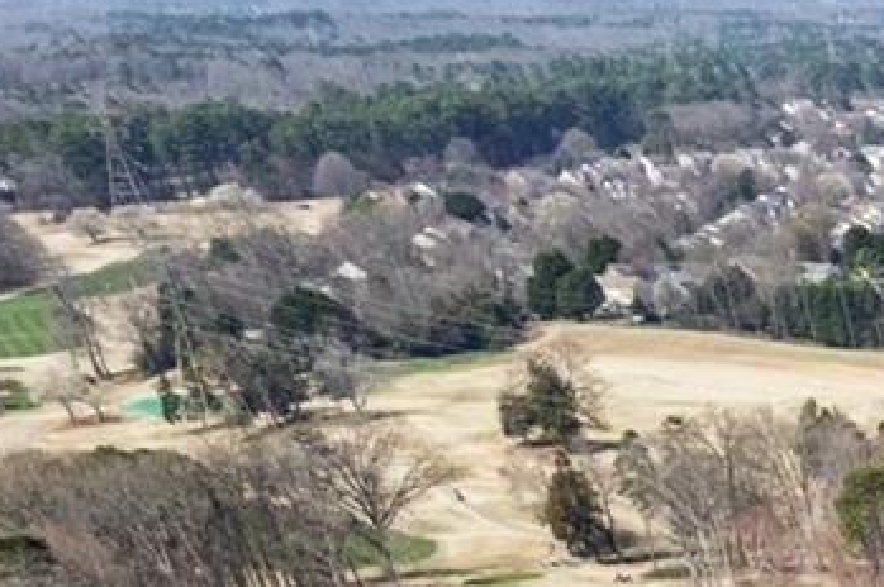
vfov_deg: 8.9
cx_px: 2538
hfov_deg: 11.1
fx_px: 3165
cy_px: 1666
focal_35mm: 129
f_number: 2.8
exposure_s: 1/250
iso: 110
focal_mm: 8.4
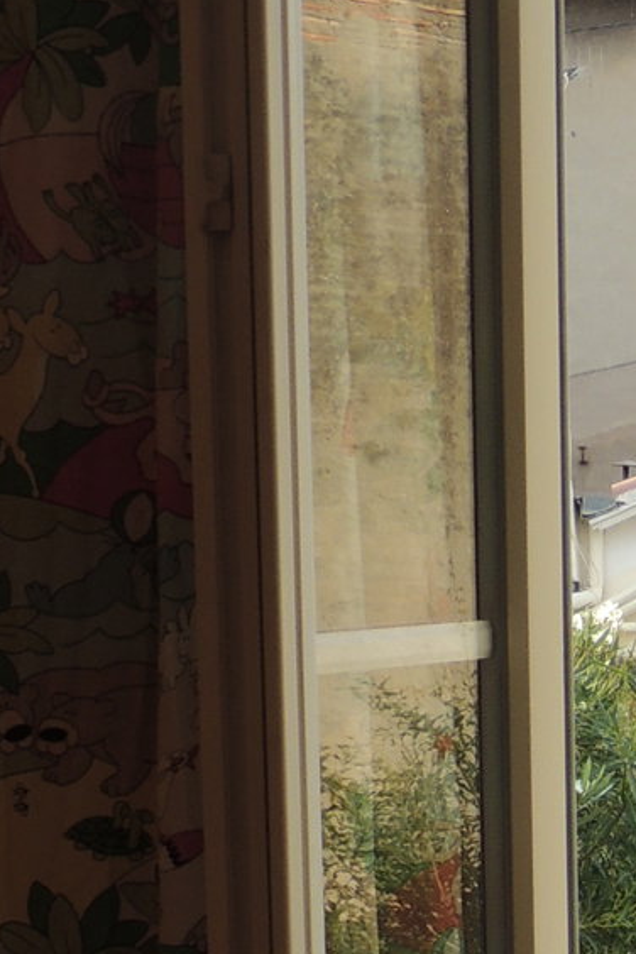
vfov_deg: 11.6
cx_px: 1313
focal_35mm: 169
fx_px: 4478
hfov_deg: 7.7
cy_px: 1486
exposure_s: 1/400
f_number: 3.4
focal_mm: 7.6
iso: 100
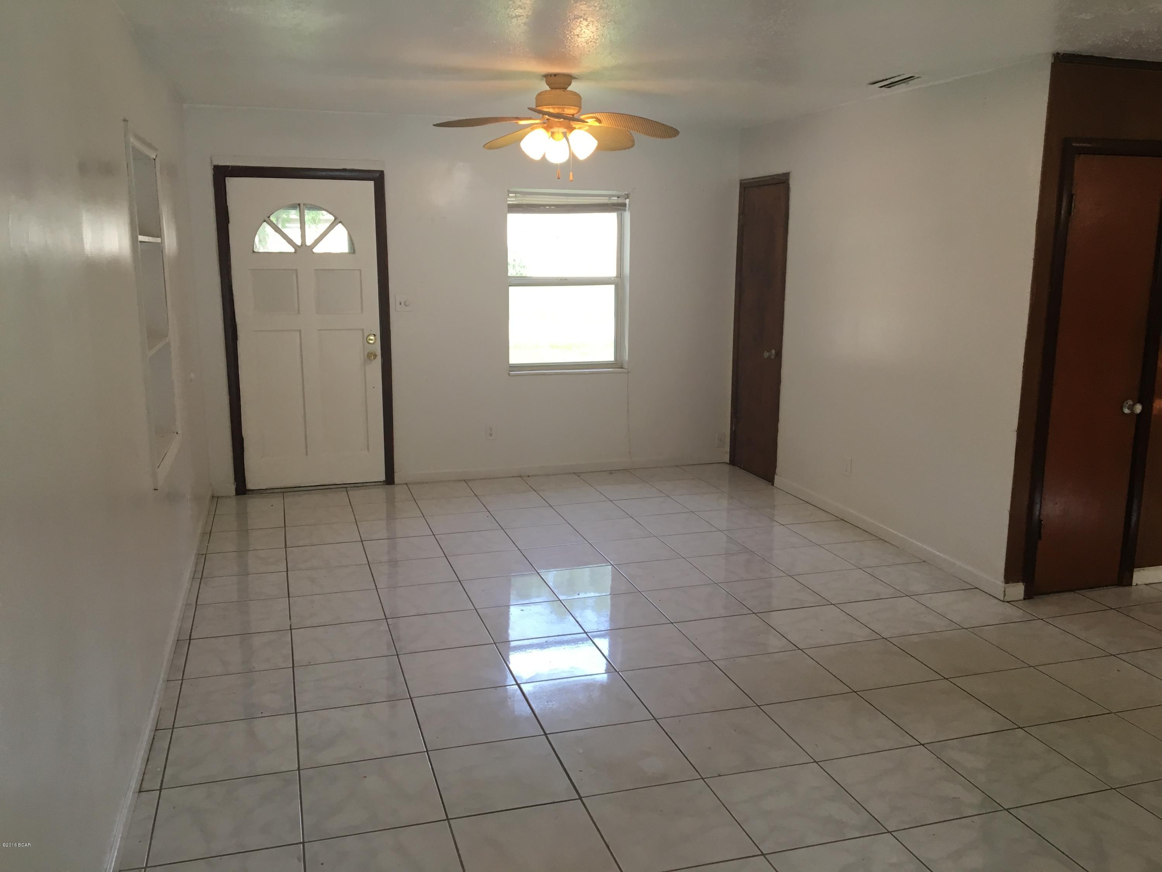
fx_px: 973
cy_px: 436
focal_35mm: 29
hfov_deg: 61.7
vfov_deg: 48.2
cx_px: 581
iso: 32
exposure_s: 1/30
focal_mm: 4.15
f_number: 2.2
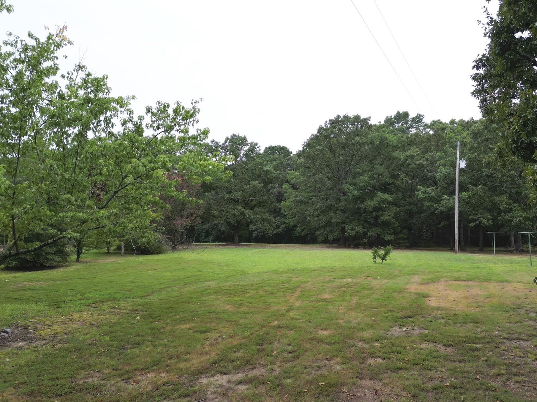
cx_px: 309
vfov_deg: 48.2
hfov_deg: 61.4
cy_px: 213
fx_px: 450
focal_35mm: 29
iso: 110
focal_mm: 6.72
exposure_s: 1/725
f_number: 1.7
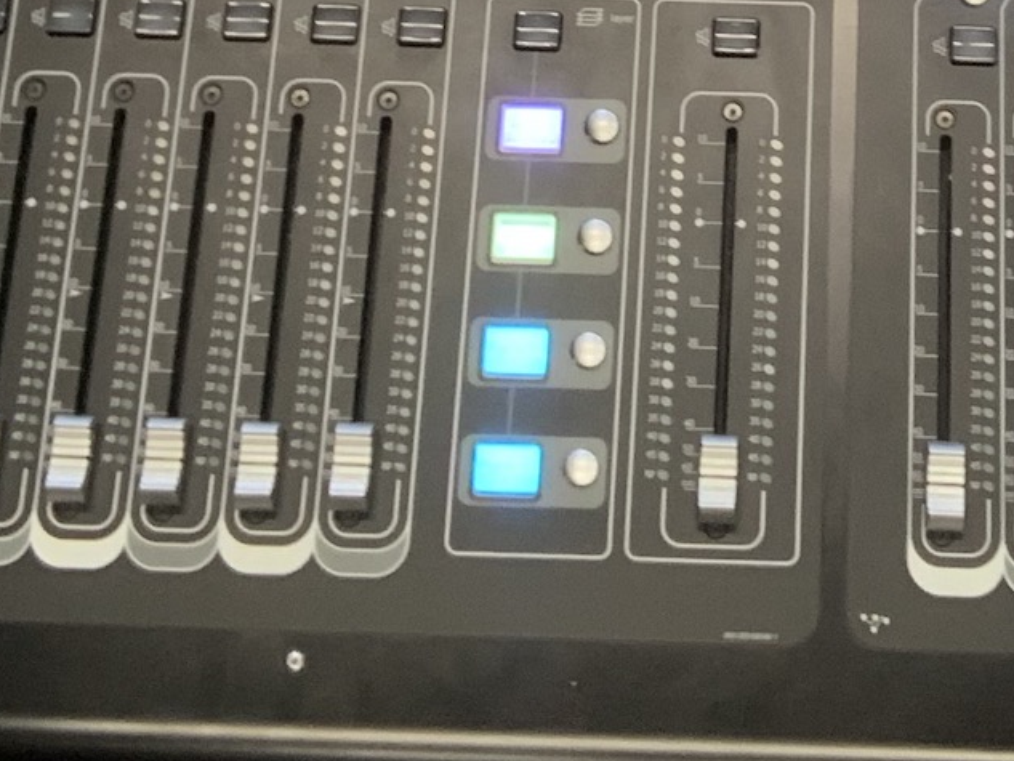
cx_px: 811
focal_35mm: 97
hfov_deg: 20.0
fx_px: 2842
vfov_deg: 14.3
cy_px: -376
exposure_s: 1/60
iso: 160
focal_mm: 2.87
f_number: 2.2
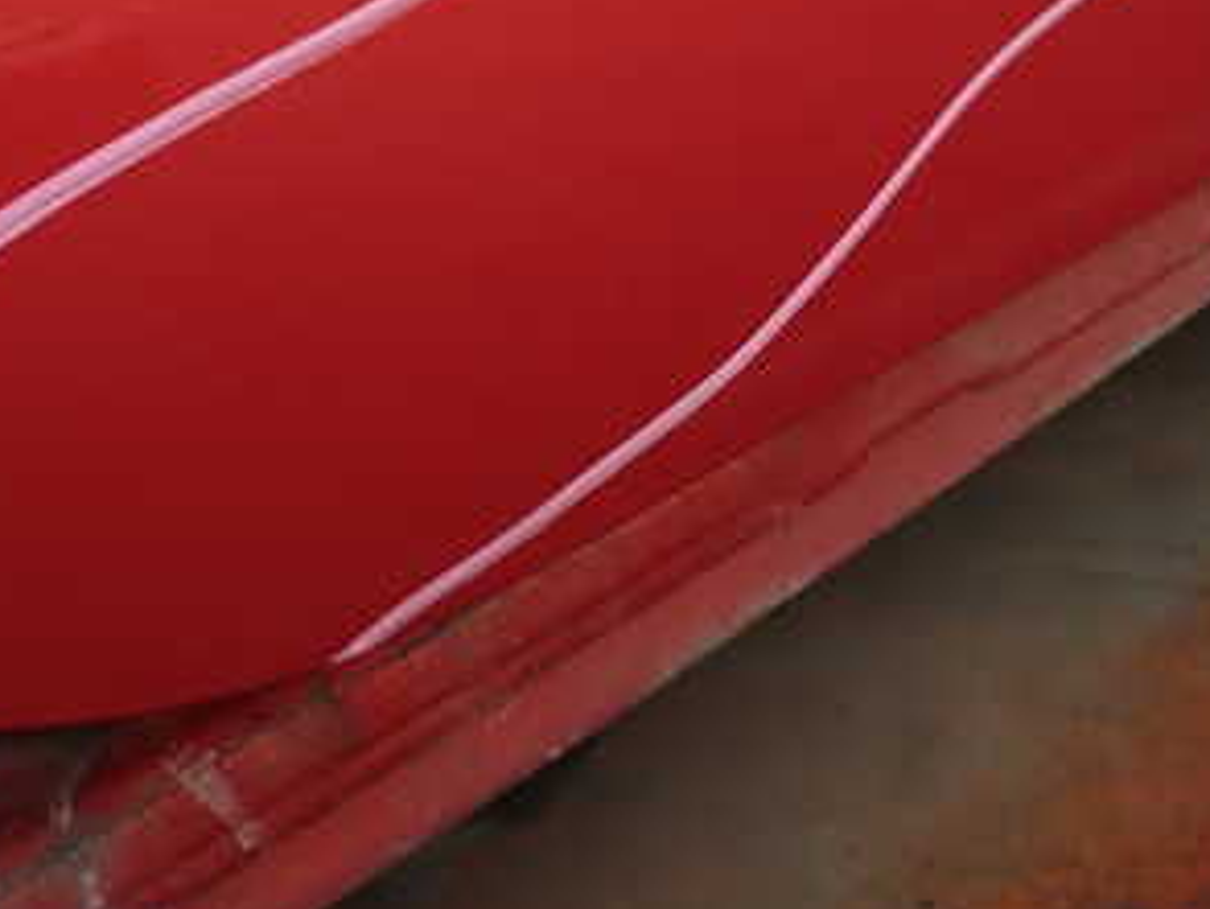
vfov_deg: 27.7
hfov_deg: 37.5
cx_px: 589
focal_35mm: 51
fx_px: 1784
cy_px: 115
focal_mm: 4.5
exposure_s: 1/80
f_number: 2
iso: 100
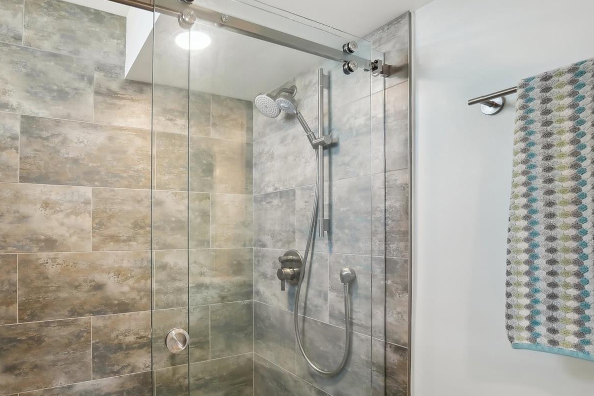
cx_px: 235
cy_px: 242
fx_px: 330
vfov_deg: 61.3
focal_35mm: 20
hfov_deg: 82.9
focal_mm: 10
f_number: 8
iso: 400
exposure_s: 1/25
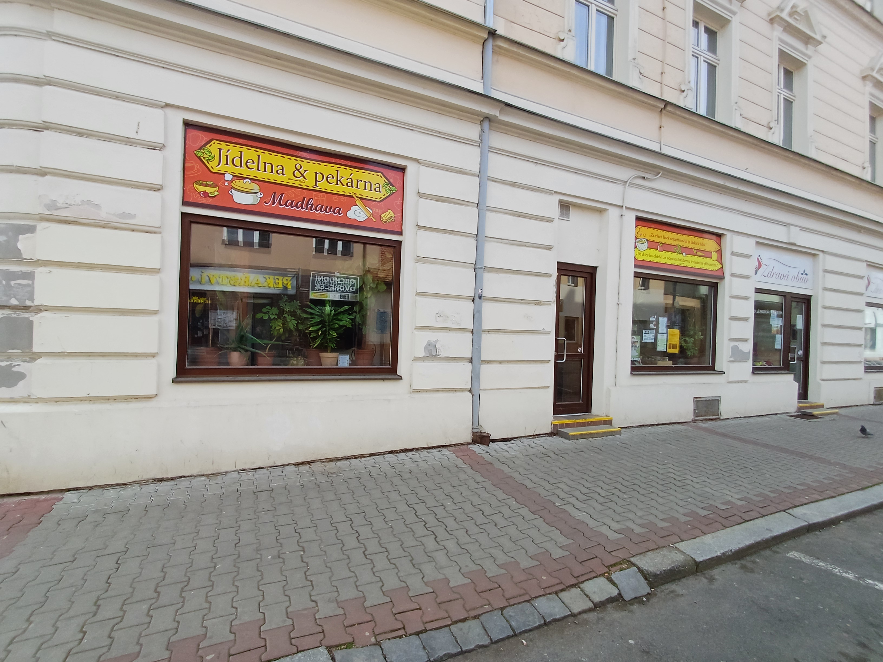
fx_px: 408
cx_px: 442
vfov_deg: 78.1
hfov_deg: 94.5
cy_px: 331
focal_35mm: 16
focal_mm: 1.64
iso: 40
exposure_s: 1/309
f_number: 2.2
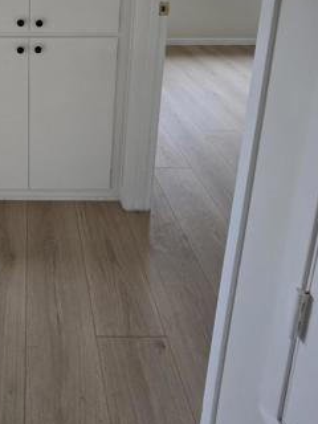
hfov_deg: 46.9
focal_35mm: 26
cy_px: 7
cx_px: 23
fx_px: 318
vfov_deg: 53.8
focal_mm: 2.2
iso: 125
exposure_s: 1/60
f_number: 2.2
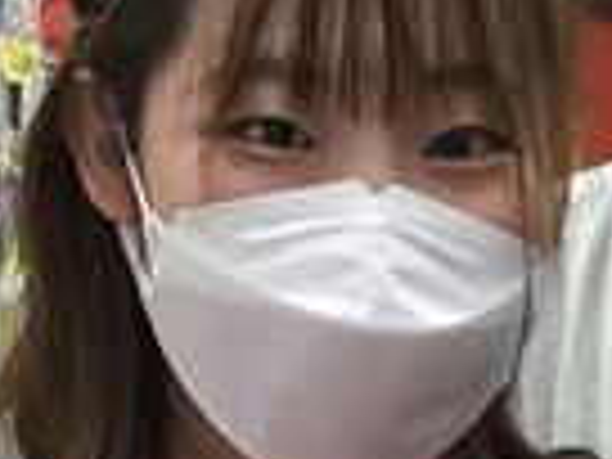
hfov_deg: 14.3
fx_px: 2422
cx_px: 540
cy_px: 531
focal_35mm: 137
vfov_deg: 10.7
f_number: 2.4
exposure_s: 1/30
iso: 100
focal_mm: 3.3
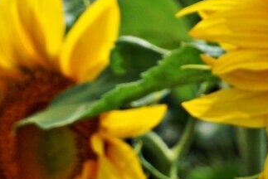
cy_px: 108
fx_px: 3044
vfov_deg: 3.4
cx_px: 318
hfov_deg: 5.0
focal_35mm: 408
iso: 100
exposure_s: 1/500
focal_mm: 55
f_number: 5.6
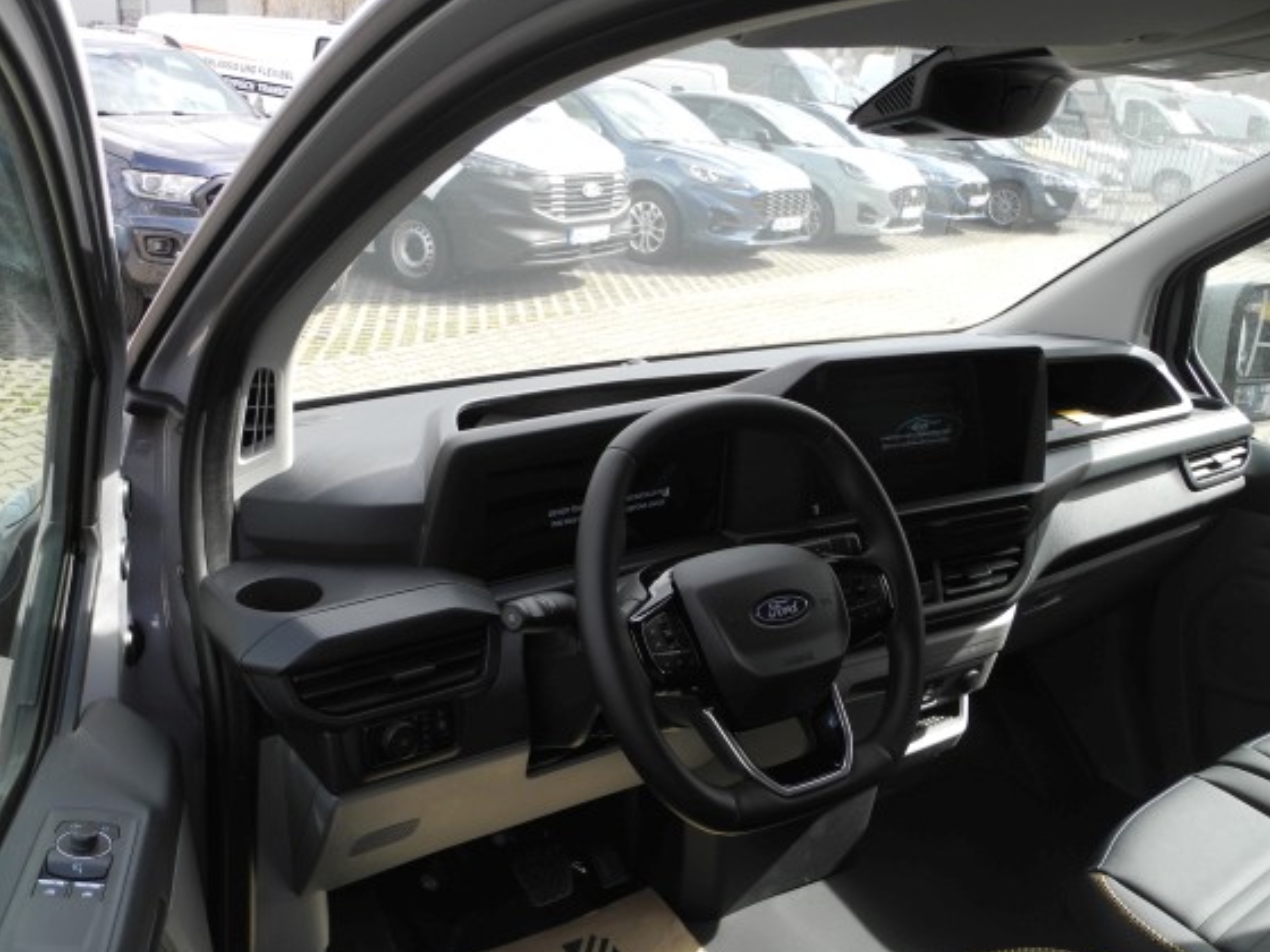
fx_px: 1174
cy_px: 510
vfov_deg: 44.1
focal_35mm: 32
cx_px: 581
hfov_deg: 56.7
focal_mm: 6
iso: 100
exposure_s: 1/320
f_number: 2.8
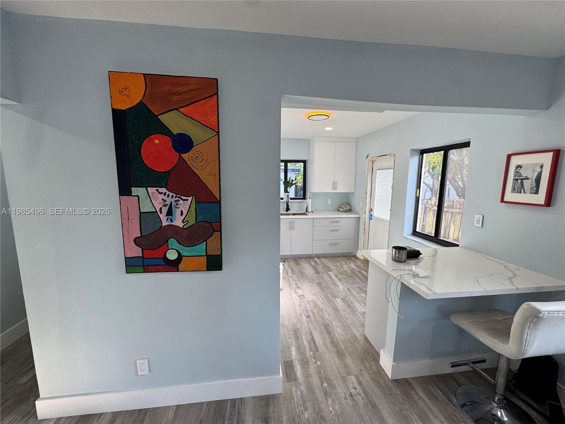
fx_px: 229
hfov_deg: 102.1
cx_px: 282
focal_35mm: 14
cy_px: 212
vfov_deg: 85.7
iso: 50
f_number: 2.2
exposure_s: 1/99
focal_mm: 2.22
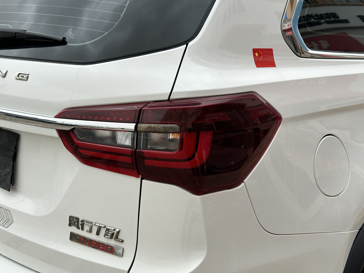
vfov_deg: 30.3
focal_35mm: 48
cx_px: 182
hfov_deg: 39.7
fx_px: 505
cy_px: 136
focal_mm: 6.86
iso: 64
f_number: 1.78
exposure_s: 1/1272
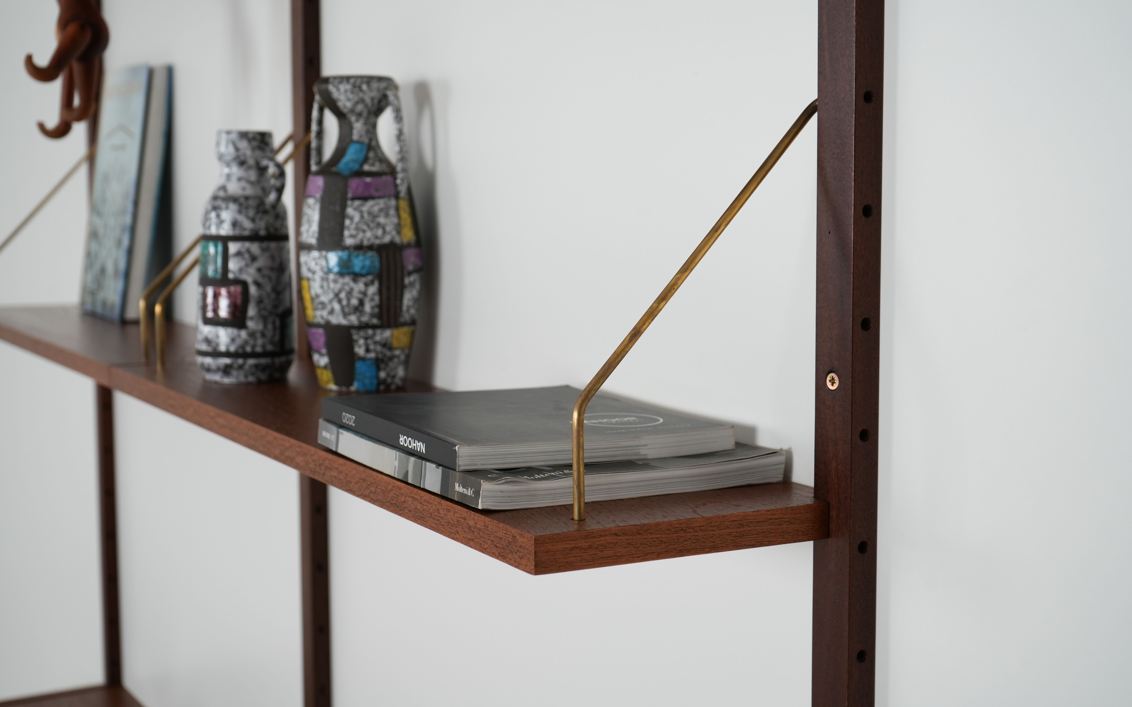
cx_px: 566
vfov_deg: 25.3
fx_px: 1573
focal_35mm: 51
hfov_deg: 39.6
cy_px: 335
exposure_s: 1/25
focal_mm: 50
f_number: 6.3
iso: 500
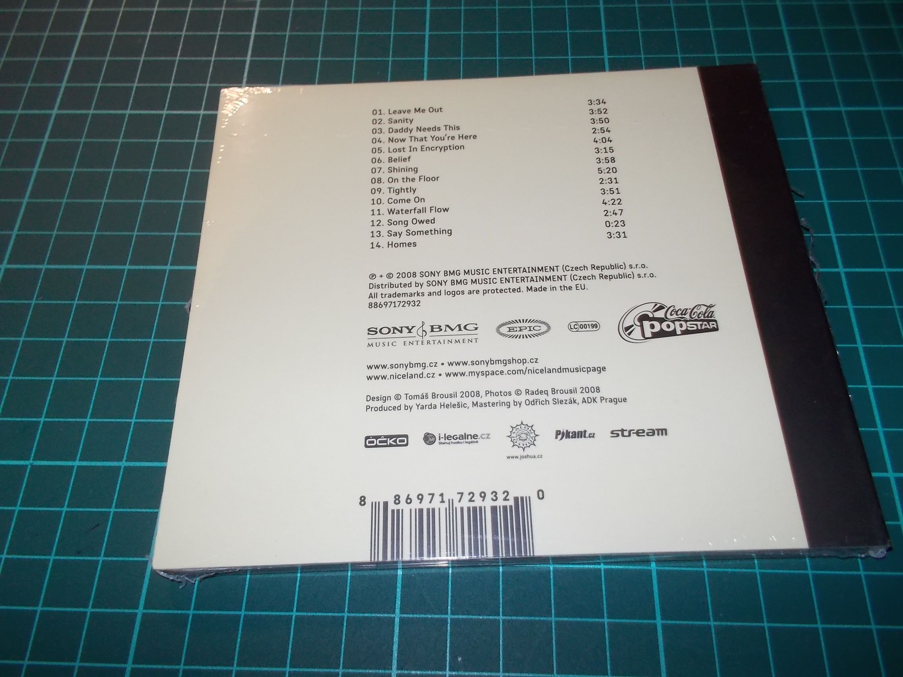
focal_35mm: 29
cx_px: 452
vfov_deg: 48.2
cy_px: 338
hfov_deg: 61.7
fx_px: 756
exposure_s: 1/30
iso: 200
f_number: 3.3
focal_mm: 4.1
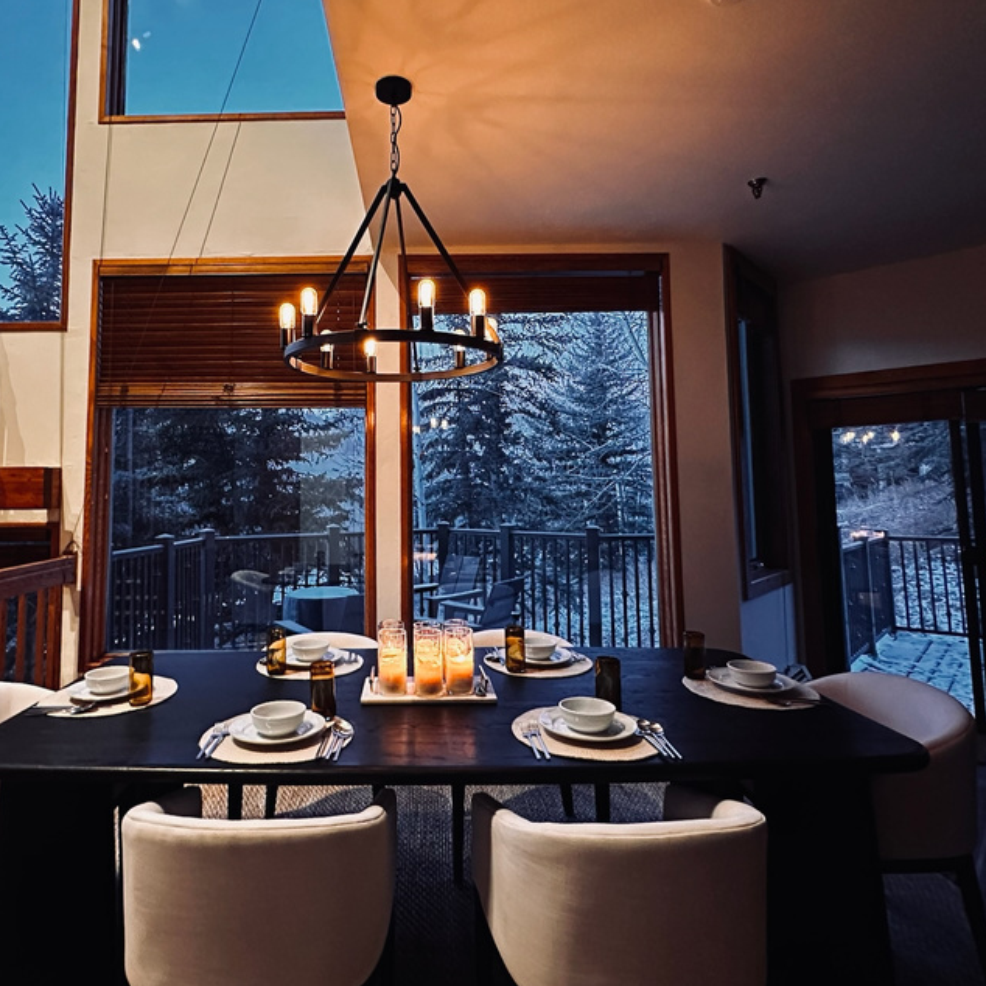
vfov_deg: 74.6
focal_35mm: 20
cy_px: 442
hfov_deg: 74.2
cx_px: 407
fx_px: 645
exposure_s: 1/60
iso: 1000
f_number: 2.2
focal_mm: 2.22
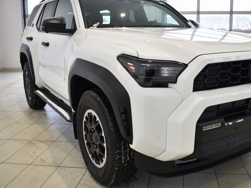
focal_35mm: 38
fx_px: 275
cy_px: 84
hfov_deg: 48.7
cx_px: 149
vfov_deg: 37.7
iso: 100
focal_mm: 20
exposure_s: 1/50
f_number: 3.5
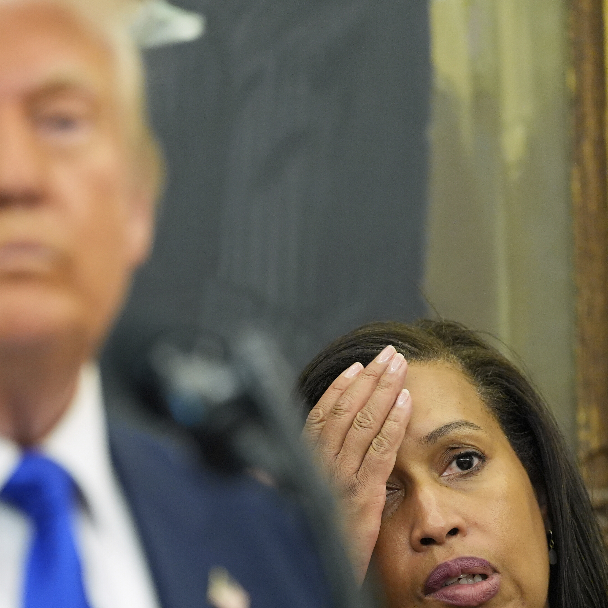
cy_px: 368
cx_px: 228
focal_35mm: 378
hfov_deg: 4.6
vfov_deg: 4.6
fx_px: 7511
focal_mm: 197
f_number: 3.2
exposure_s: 1/500
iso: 2500
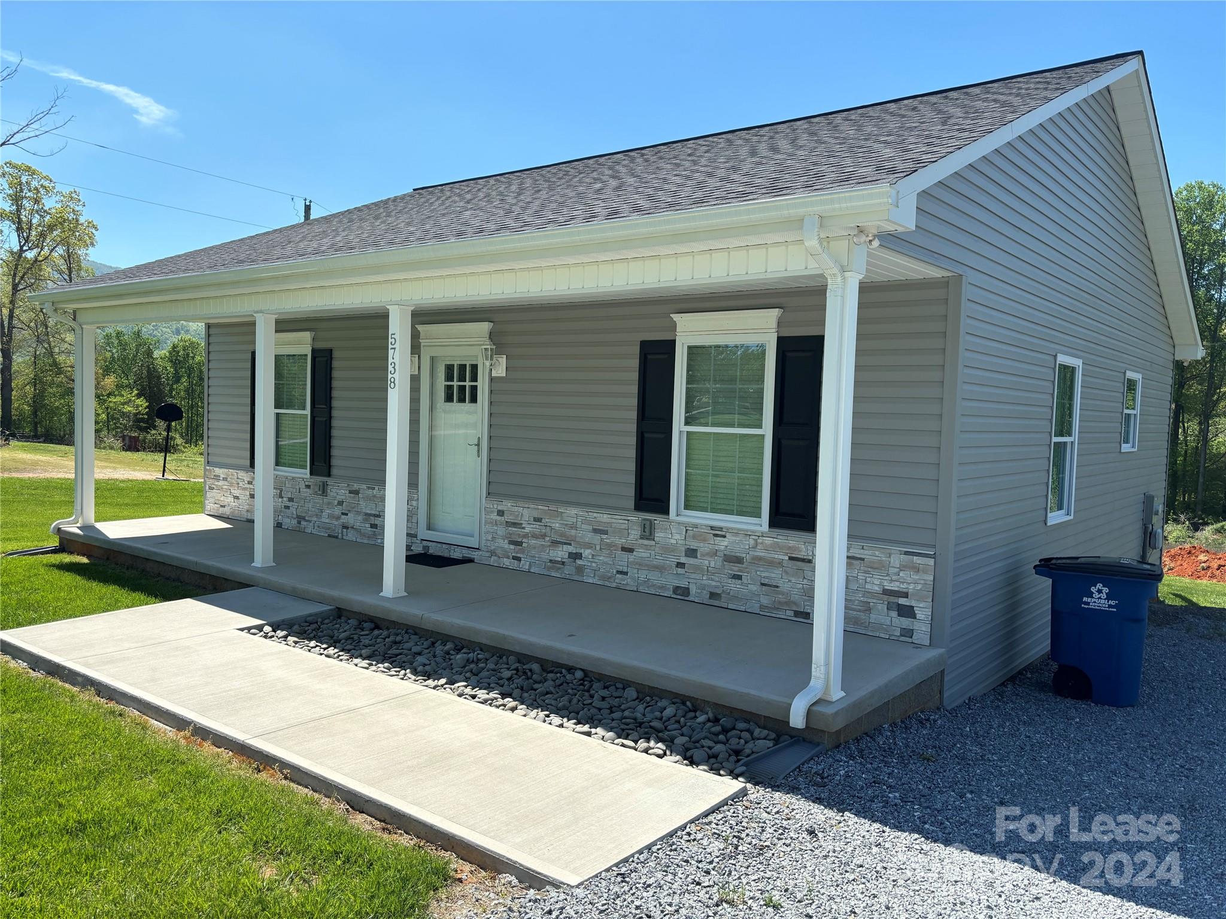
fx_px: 921
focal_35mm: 26
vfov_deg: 53.1
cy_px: 460
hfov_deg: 67.3
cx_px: 613
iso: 50
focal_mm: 5.96
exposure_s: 1/2513
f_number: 1.6
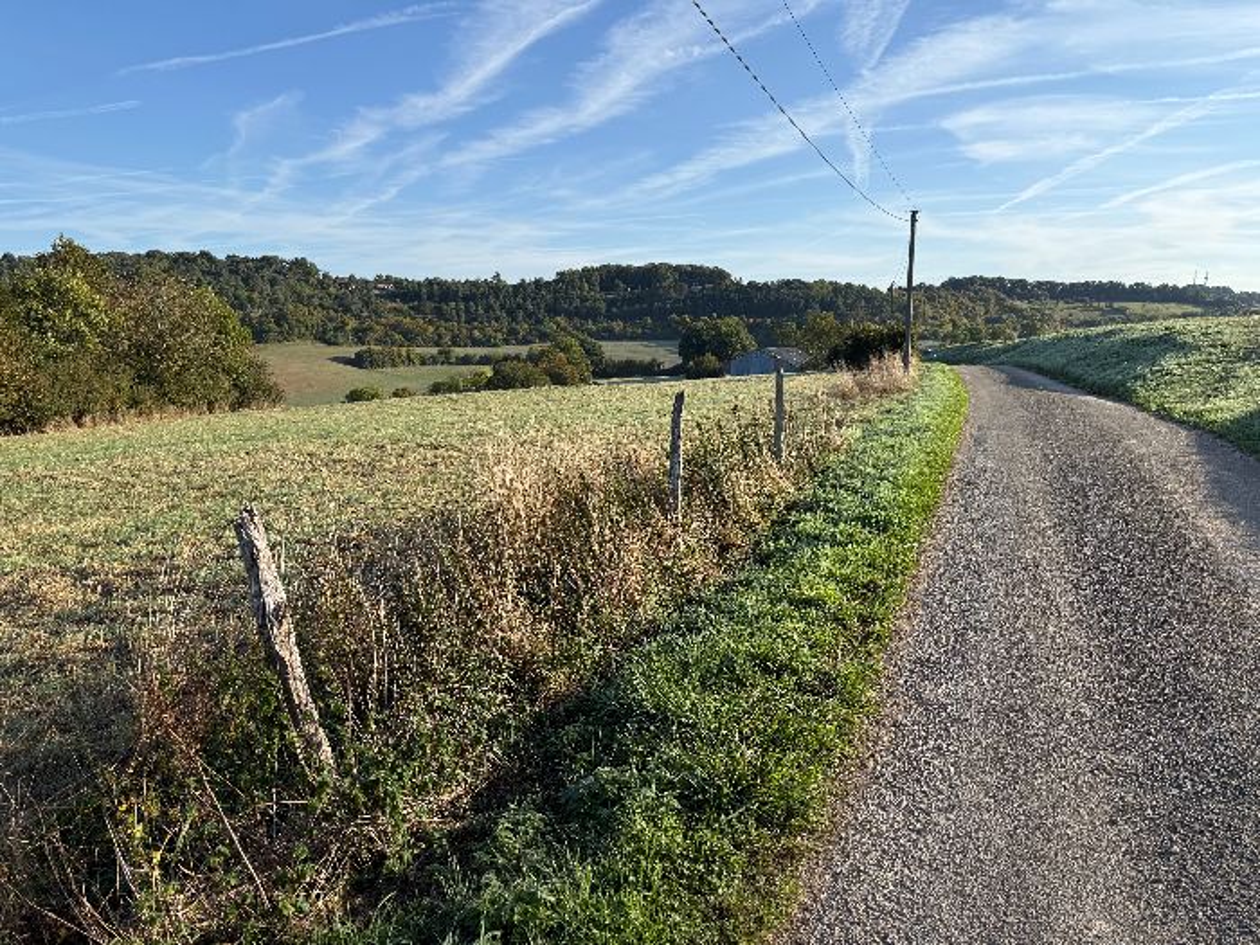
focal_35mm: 24
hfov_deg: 71.6
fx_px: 874
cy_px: 472
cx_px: 630
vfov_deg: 56.8
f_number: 1.78
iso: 80
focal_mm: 6.76
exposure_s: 1/3279
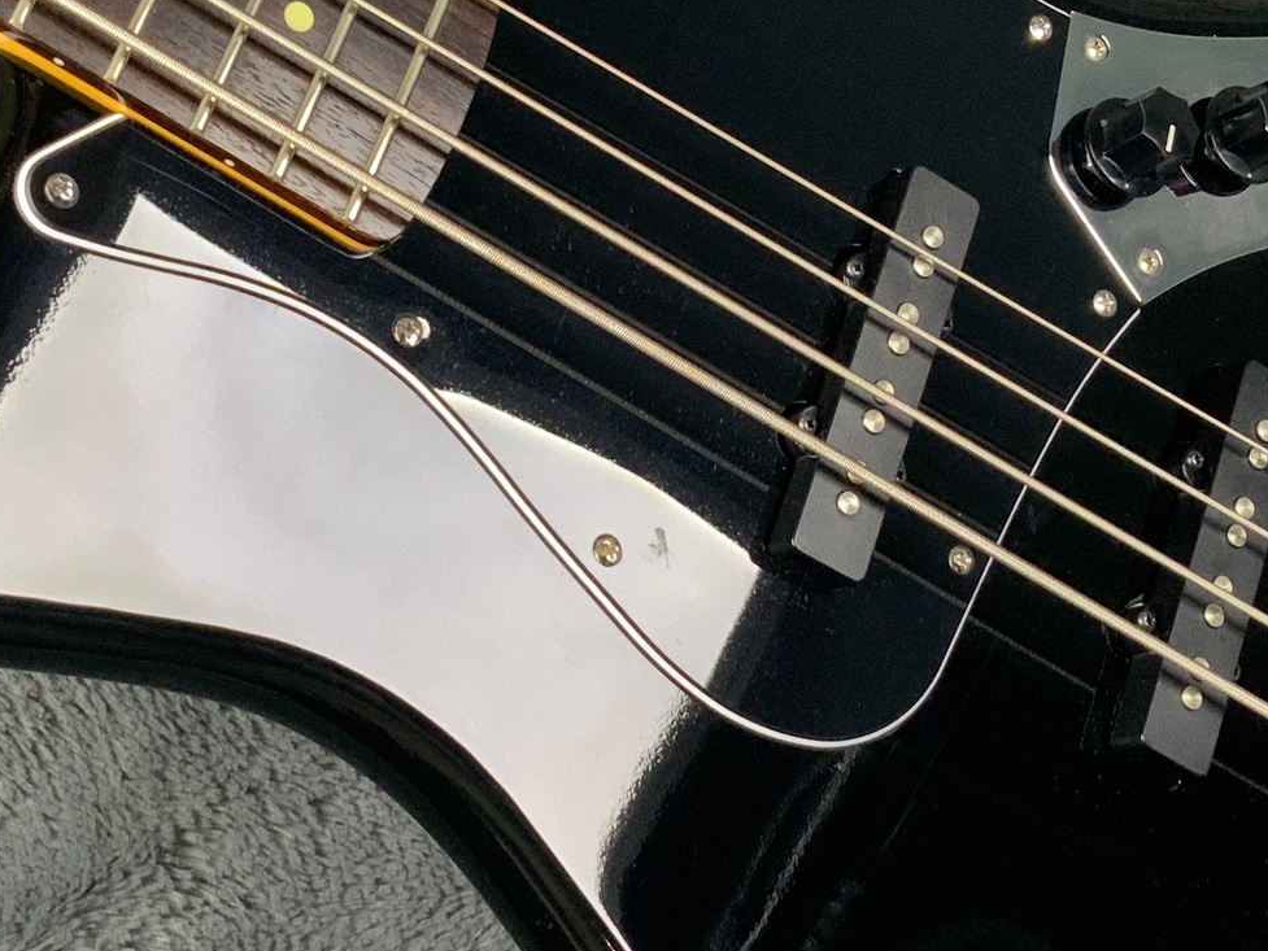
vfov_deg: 19.4
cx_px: 502
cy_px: 410
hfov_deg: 25.6
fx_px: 2784
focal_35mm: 76
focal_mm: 3
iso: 125
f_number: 1.8
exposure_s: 1/60
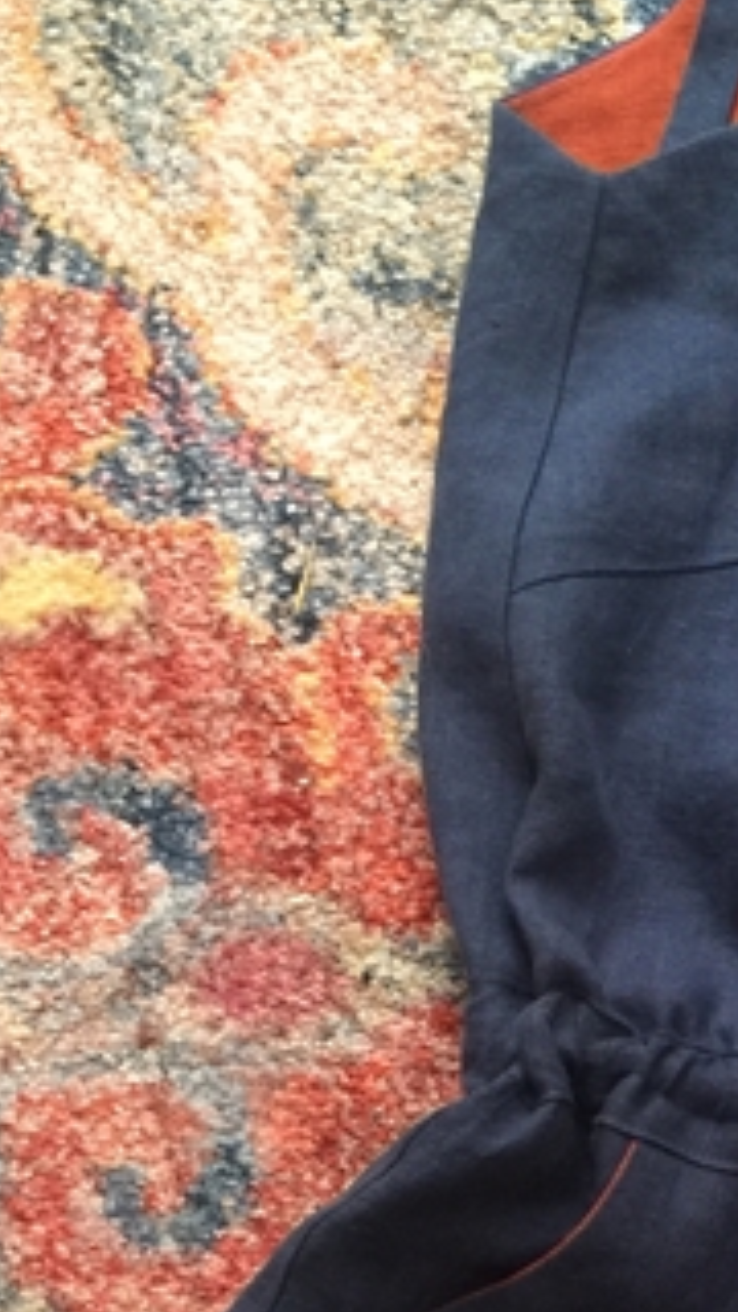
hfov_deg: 14.5
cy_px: 1255
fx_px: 2748
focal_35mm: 79
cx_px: 1025
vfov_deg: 25.7
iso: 50
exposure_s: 1/15
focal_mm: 4.15
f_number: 2.2
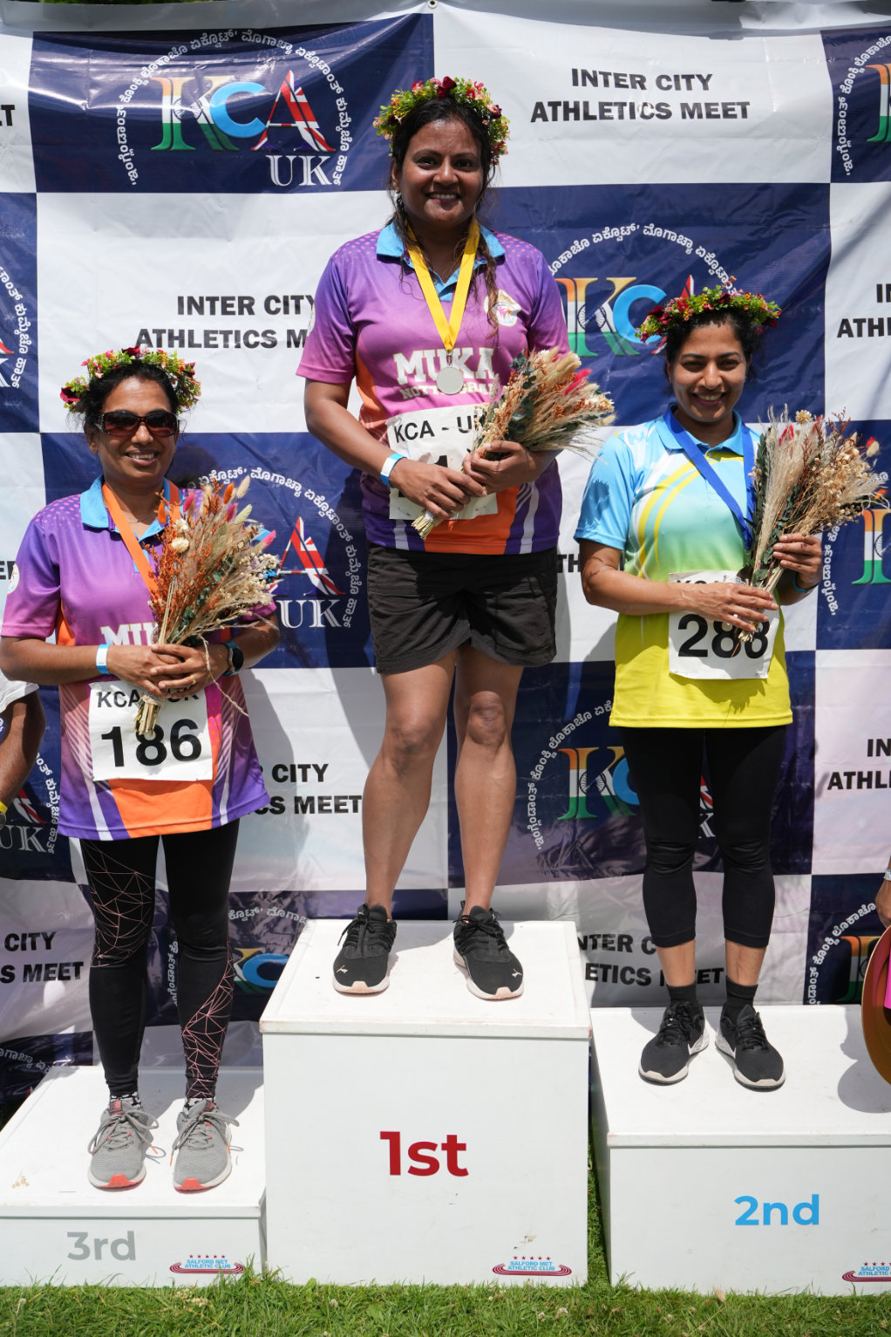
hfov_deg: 36.5
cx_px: 446
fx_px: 1351
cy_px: 668
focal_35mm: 36
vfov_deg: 52.6
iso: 250
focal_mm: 36.4
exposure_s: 1/6400
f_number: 2.8
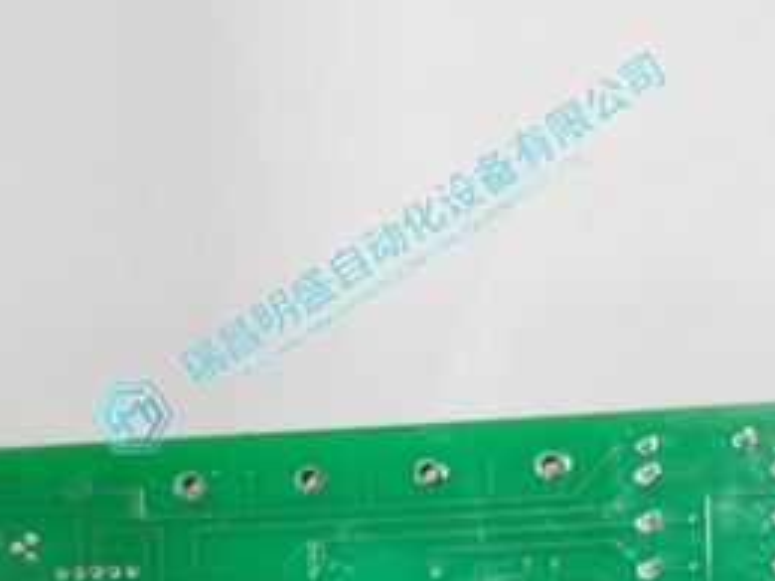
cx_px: 399
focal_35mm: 75
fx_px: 1679
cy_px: 809
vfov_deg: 18.0
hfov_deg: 26.0
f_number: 1.8
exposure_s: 1/33.3
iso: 222
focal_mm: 4.75
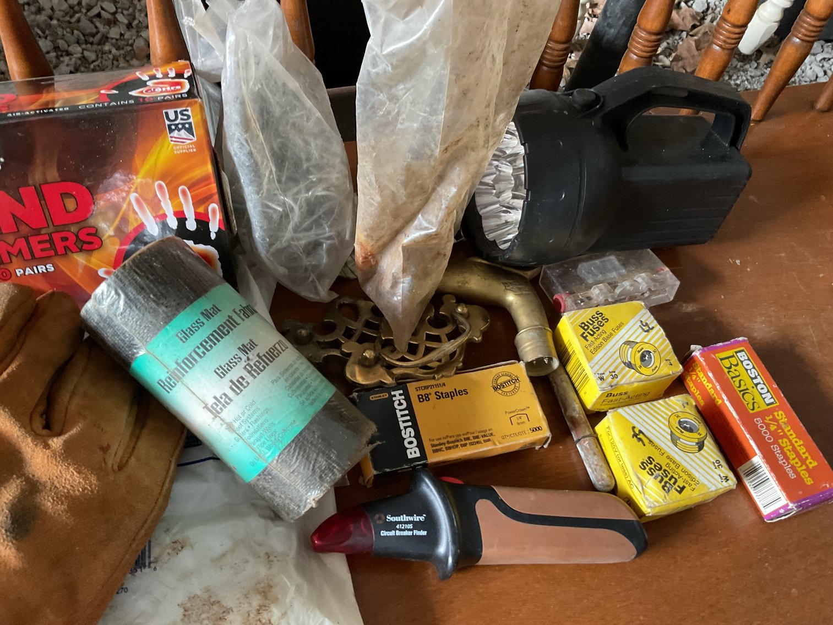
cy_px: 312
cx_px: 416
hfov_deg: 61.7
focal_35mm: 29
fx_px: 698
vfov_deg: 48.2
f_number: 1.8
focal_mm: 3
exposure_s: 1/40
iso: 200
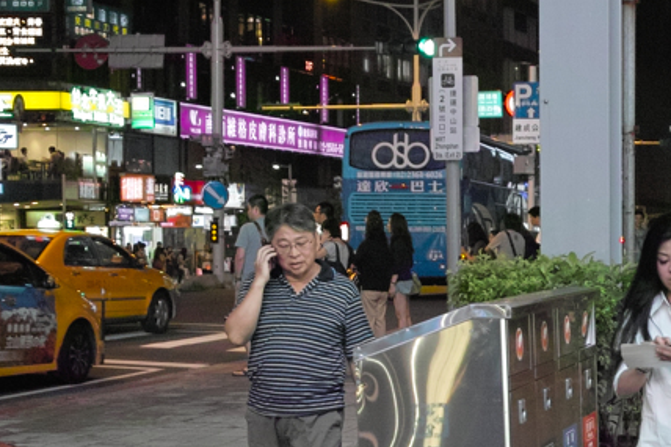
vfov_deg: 13.7
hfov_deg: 20.4
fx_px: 1826
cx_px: 619
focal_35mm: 98
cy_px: 449
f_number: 2.8
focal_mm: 24.2
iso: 800
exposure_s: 1/125
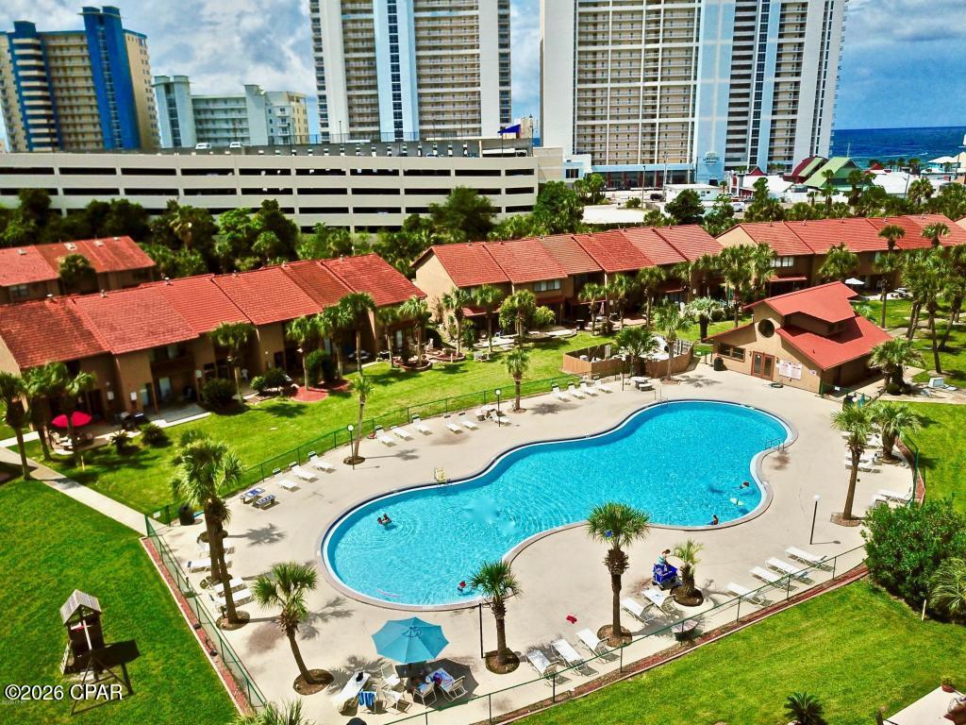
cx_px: 483
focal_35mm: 26
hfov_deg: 67.3
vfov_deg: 53.1
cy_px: 362
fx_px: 726
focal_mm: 4.73
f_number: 2.2
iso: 100
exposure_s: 1/4115
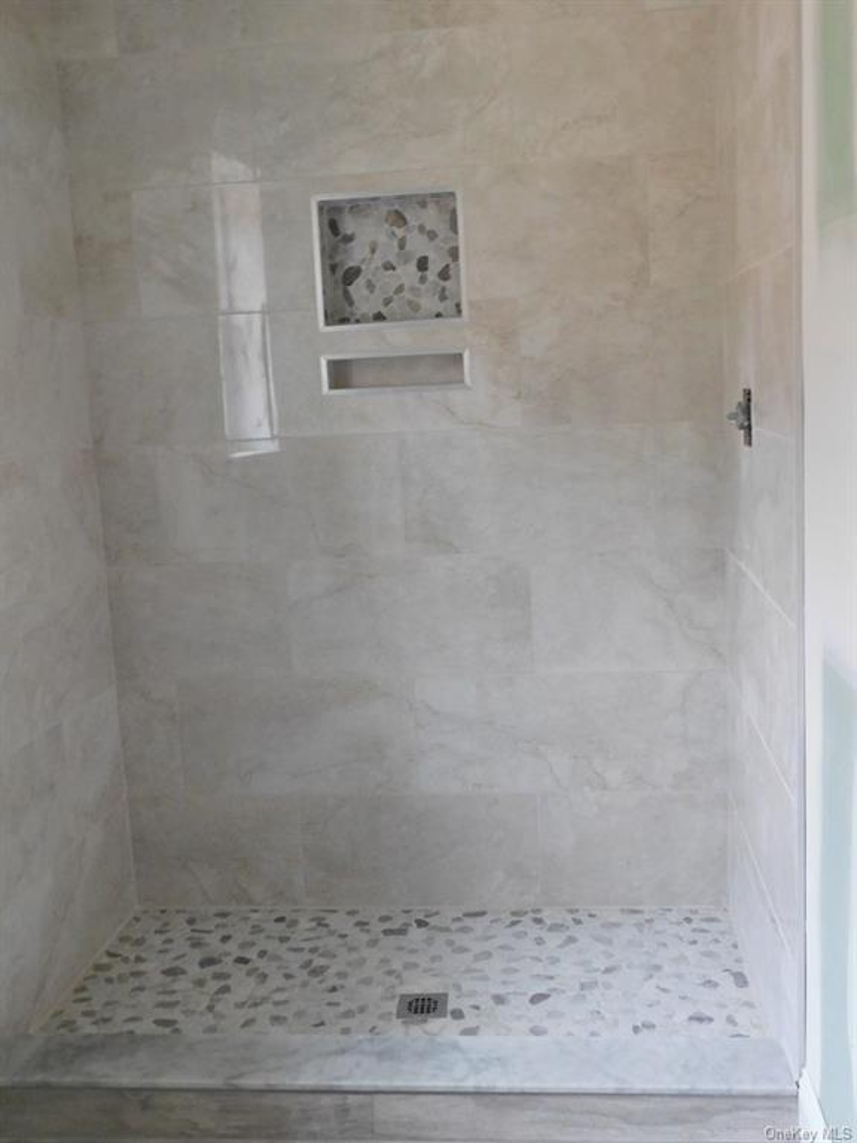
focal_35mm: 36
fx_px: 1188
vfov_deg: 51.4
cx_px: 428
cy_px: 572
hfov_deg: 39.7
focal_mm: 6.3
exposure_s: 1/20
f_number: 3.5
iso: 400
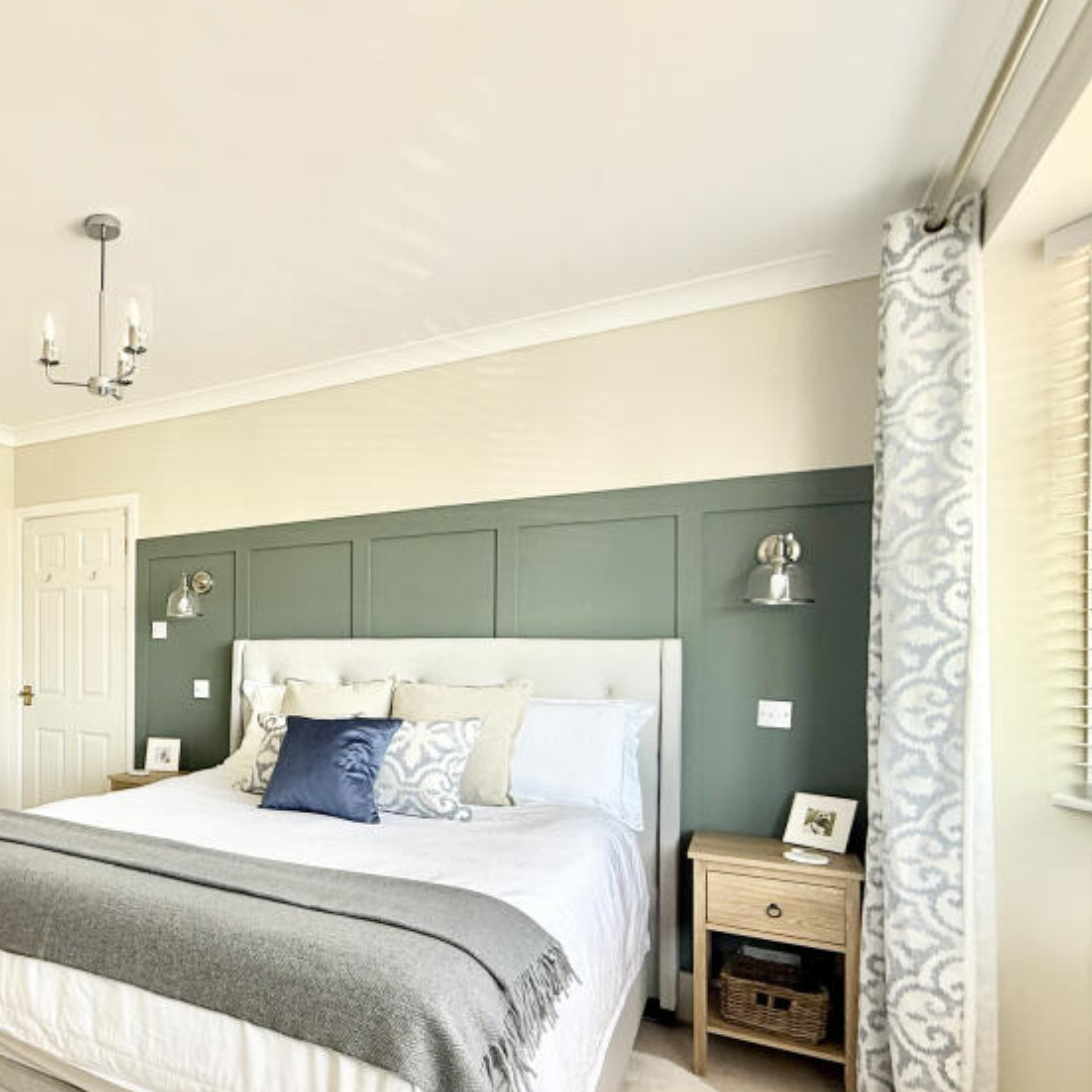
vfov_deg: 66.7
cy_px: 646
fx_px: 821
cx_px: 149
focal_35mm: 23
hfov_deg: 59.2
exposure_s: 1/99
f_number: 2.2
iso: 80
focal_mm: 2.22
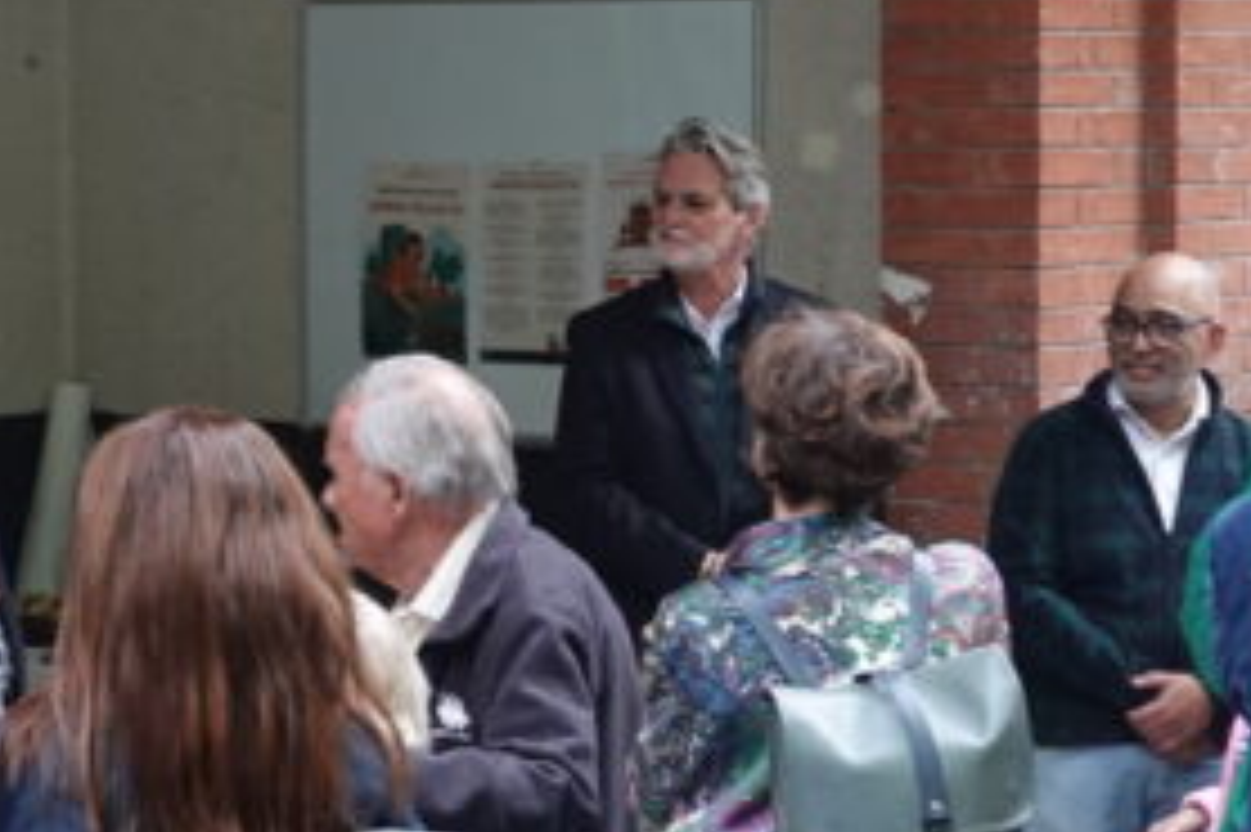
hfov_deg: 14.4
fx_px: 4931
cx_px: 482
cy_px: 380
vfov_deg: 9.6
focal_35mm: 142
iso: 500
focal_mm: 12.63
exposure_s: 1/40
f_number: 2.8
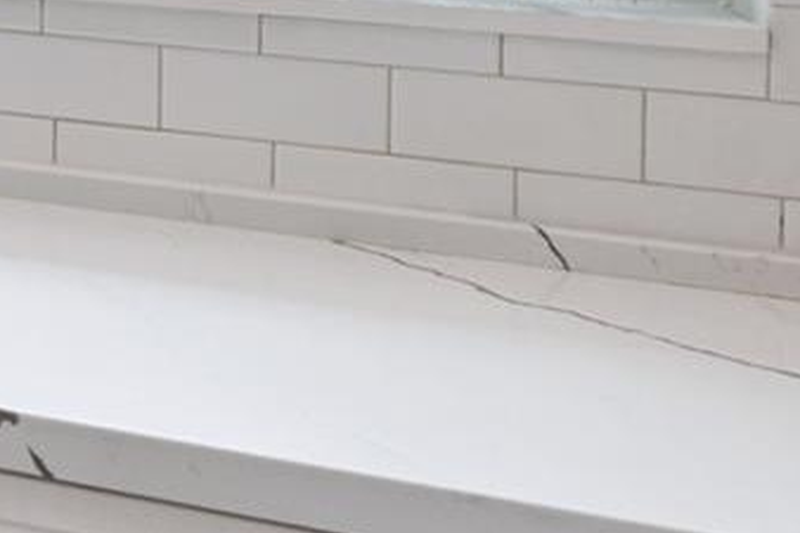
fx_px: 2021
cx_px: -1503
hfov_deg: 12.1
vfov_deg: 13.6
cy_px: -385
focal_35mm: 91
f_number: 7.1
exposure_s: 1/100
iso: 250
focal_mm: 15
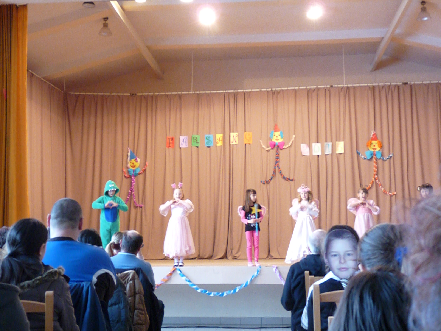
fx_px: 701
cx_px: 220
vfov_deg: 26.6
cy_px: 166
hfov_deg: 34.9
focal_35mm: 55
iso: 800
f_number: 3.2
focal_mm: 9.9
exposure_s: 1/8
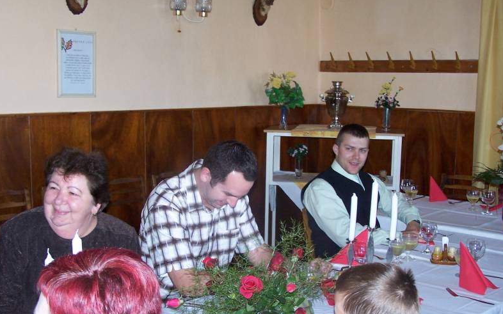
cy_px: 180
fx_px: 754
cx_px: 253
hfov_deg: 36.9
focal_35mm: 55
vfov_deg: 23.5
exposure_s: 1/60
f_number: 3
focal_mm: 8.5
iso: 140
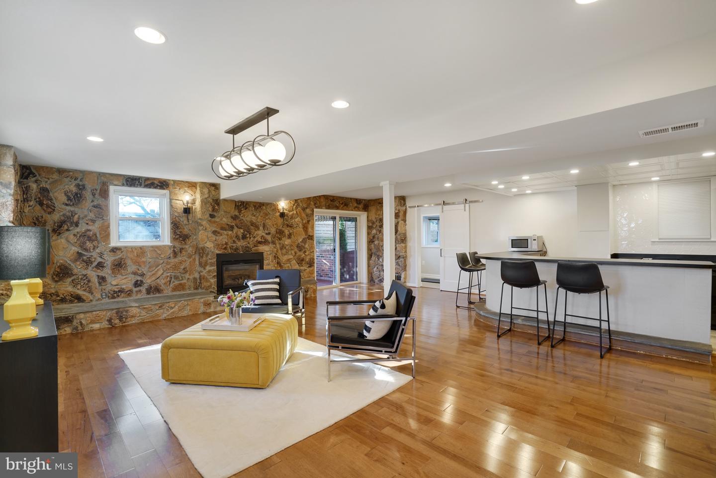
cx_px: 358
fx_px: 318
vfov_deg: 73.8
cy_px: 239
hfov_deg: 96.7
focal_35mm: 16
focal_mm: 16
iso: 1250
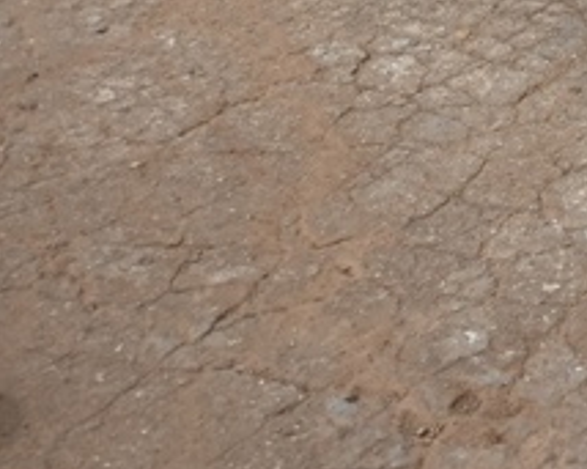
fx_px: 1650
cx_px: 1092
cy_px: -280
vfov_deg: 14.8
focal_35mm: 95
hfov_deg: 16.5
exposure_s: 1/510
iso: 20
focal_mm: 3.98
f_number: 1.8
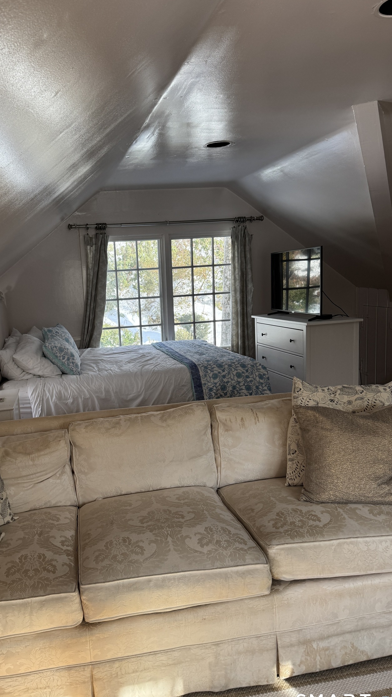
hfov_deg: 42.4
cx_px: 135
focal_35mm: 27
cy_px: 355
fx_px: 499
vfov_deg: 69.9
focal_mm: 6.76
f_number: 1.78
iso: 80
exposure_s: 1/172
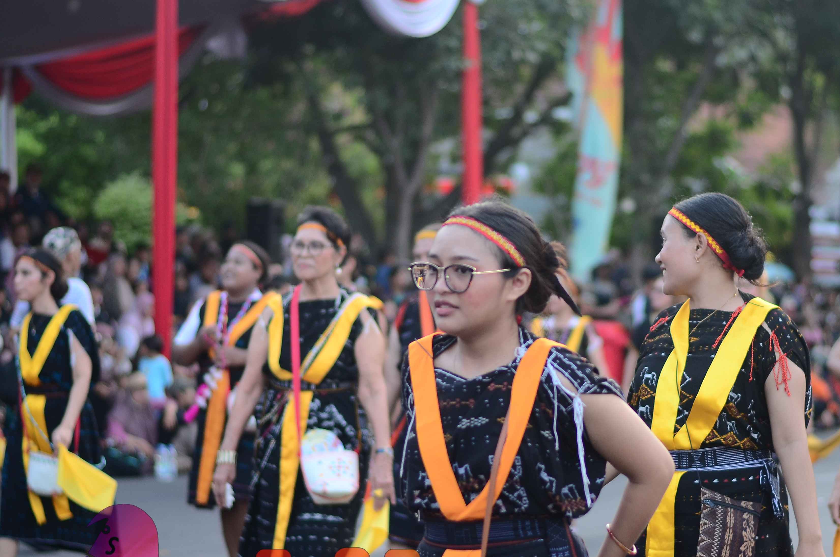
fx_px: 2608
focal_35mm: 112
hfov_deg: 18.3
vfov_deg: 12.2
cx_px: 537
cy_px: 334
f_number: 1.8
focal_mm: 50
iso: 160
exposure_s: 1/250
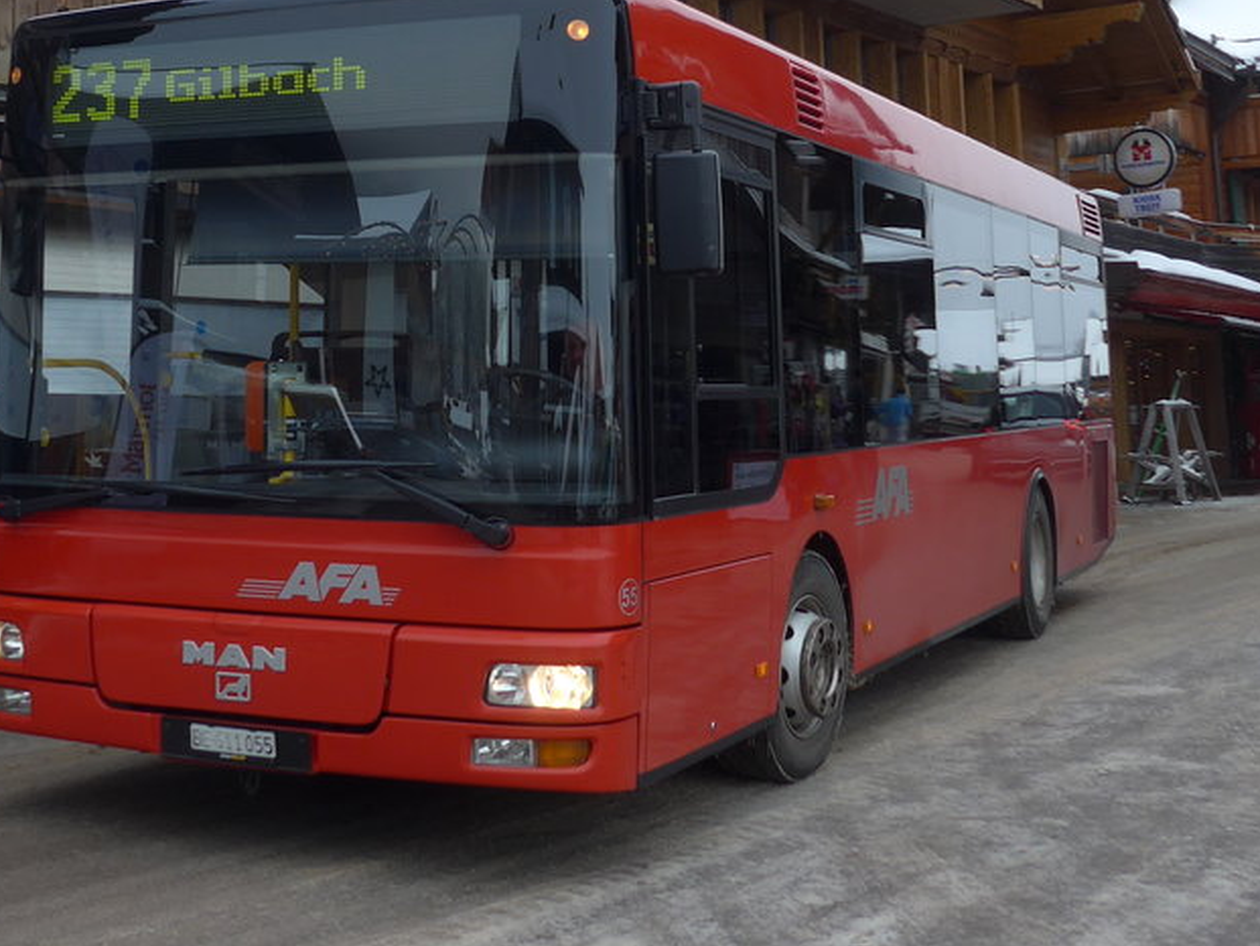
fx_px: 2039
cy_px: 126
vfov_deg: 25.4
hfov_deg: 33.6
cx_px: 312
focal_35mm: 56
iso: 80
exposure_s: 1/160
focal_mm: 6
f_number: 2.8
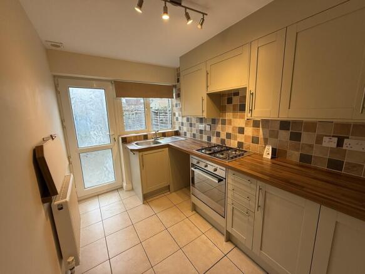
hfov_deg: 102.1
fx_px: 148
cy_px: 137
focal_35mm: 14
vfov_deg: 85.7
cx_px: 182
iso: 160
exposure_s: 1/100
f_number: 2.2
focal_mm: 2.22
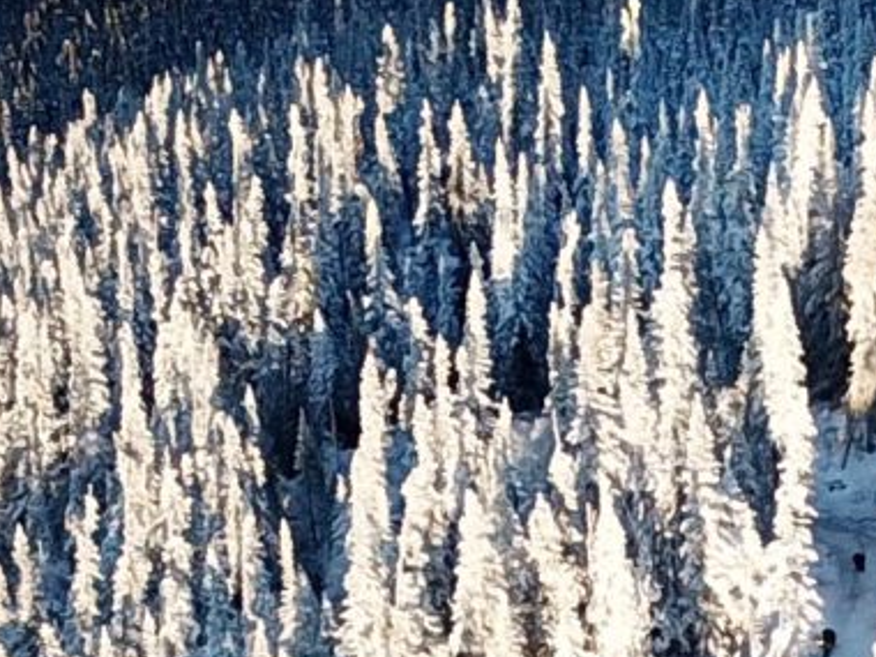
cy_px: 1983
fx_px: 4429
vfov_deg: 7.5
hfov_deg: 10.9
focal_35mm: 175
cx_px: 1279
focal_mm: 4.73
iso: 100
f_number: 2.2
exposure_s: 1/433
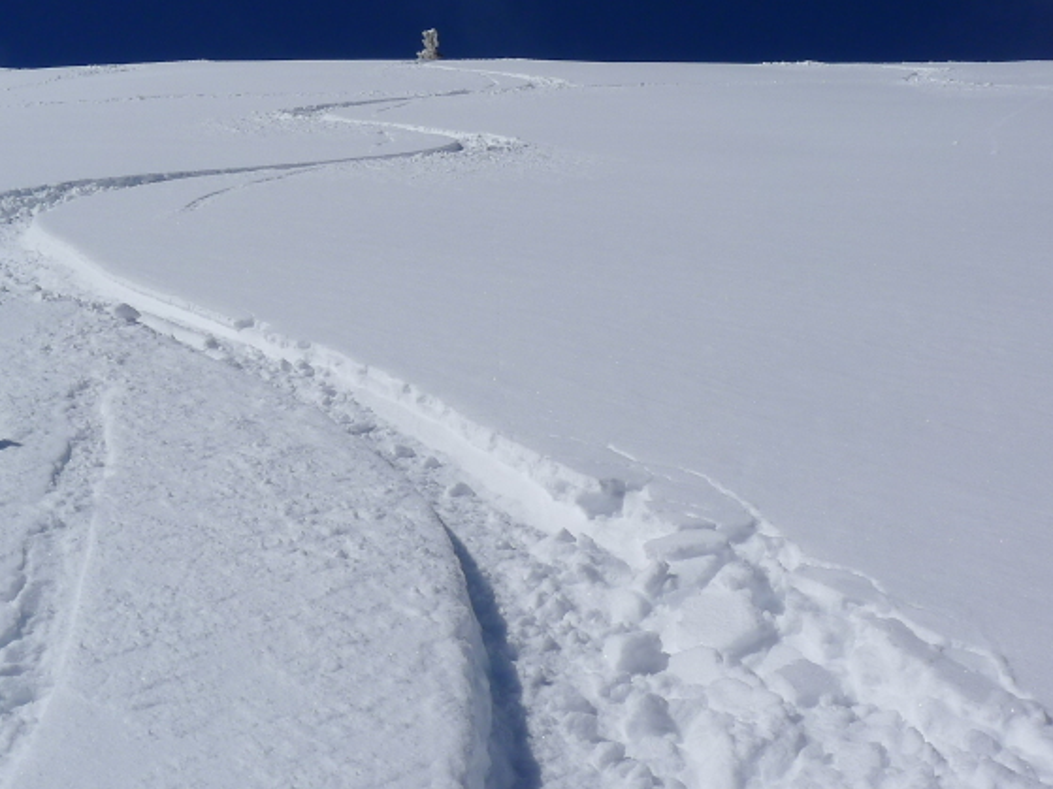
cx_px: 414
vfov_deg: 26.5
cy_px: 305
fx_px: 1673
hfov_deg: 34.8
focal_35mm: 55
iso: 80
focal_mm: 6.4
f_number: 8
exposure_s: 1/1300
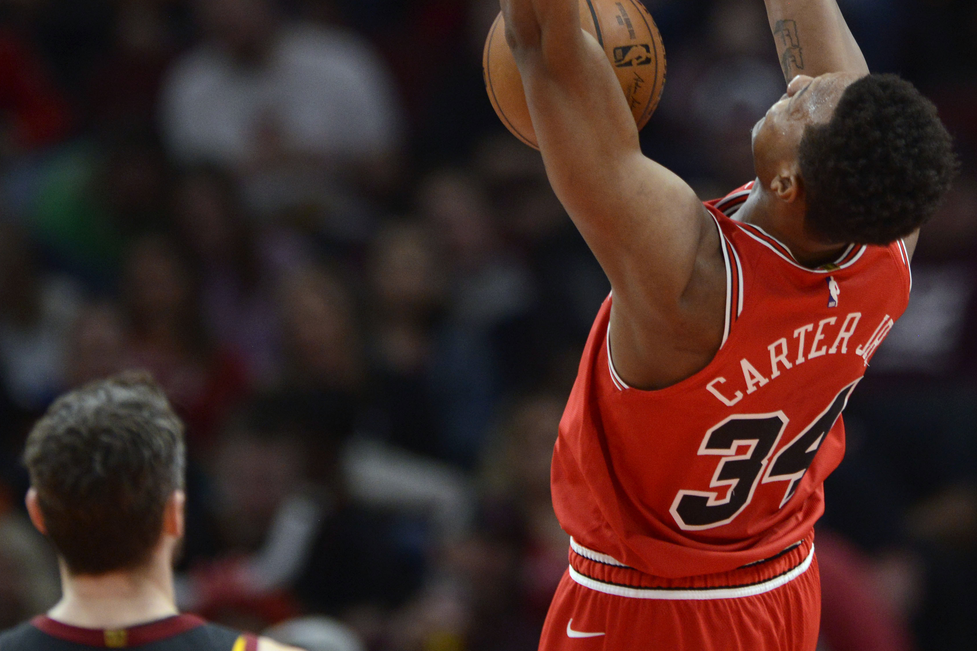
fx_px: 23580
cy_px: 121
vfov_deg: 1.6
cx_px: 688
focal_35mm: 869
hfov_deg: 2.4
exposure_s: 1/1000
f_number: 4
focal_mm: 400
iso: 2000
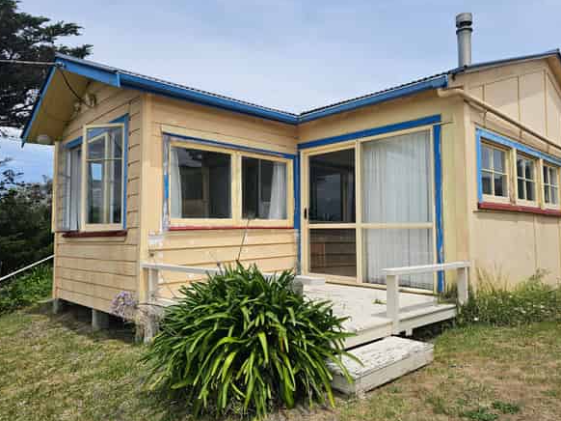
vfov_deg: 53.0
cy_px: 204
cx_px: 303
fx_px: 421
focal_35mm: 26
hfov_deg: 67.2
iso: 10
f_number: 1.7
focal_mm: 6.3
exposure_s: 1/1525
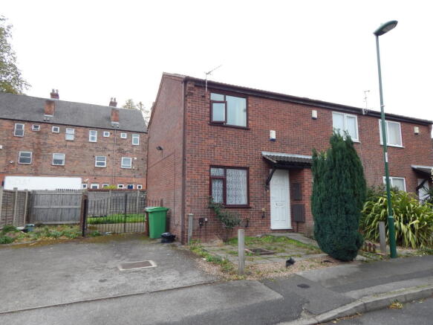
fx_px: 288
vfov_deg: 58.9
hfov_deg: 73.9
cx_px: 216
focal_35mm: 23
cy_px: 162
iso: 125
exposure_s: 1/250
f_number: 3
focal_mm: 4
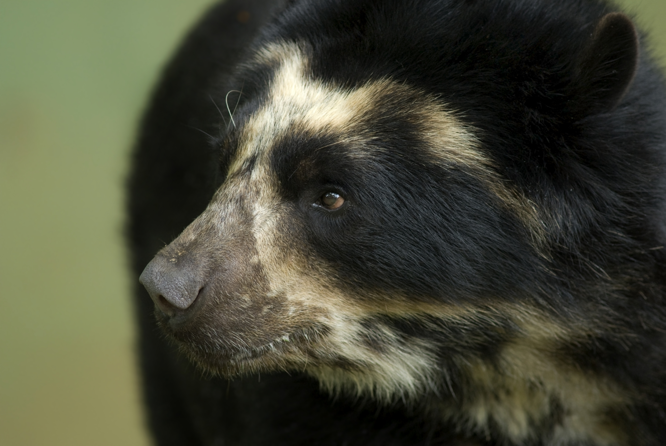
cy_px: 223
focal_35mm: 450
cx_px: 333
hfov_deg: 4.6
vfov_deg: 3.1
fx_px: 8335
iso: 400
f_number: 4.5
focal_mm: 300
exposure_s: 1/160
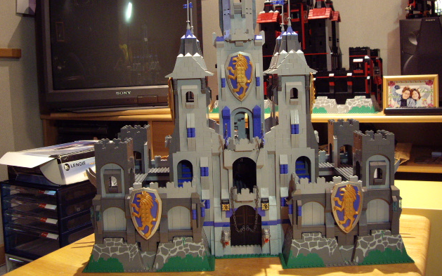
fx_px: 494
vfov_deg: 31.1
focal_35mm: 41
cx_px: 221
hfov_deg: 48.2
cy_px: 109
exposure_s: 1/10
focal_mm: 7.9
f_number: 2.8
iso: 400
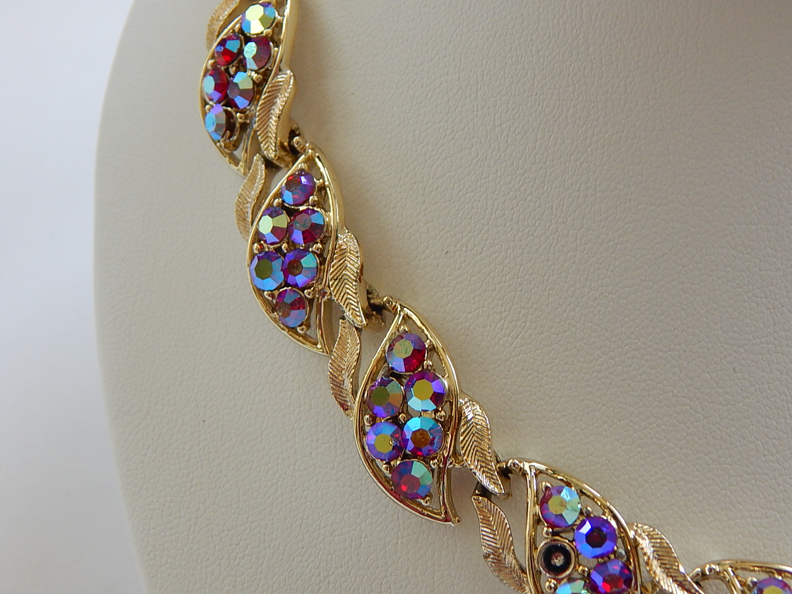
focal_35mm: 69
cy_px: 297
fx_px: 1579
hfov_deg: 28.2
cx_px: 396
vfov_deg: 21.3
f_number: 4.1
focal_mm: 12.3
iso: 220
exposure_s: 1/30
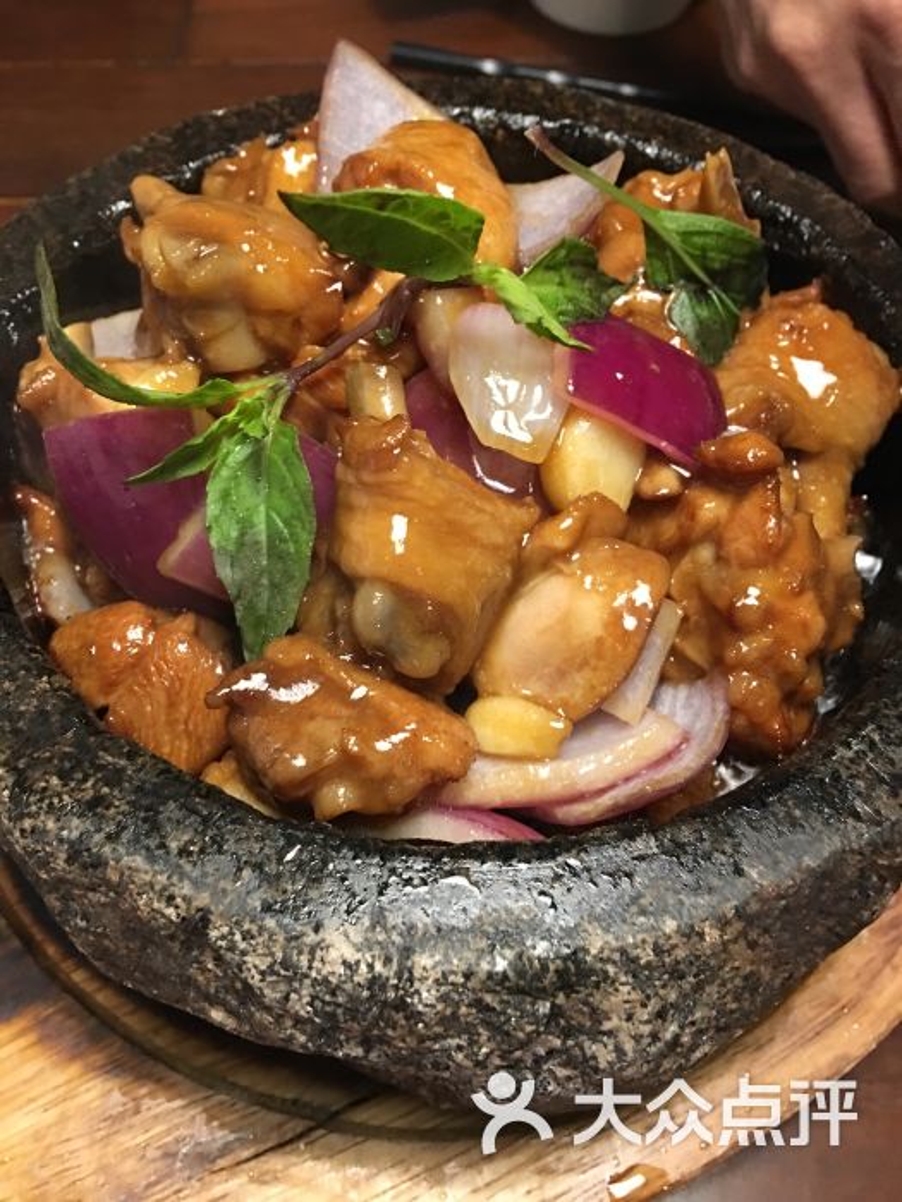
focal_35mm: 29
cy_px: 601
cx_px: 451
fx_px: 1008
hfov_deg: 48.2
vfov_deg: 61.7
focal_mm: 4.15
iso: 100
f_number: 2.2
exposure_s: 1/8
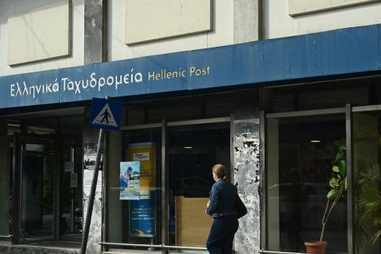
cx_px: 223
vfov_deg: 26.9
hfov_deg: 39.5
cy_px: 158
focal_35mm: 50
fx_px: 529
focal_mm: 37
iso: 400
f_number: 4
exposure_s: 1/2500
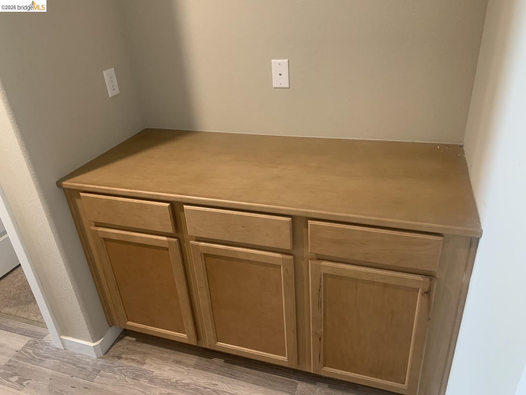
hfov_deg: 67.3
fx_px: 395
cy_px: 198
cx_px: 263
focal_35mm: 26
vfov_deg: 53.1
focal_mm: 4.25
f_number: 1.8
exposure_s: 1/60
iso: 320
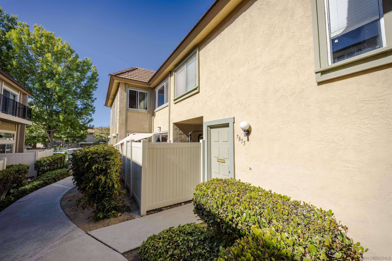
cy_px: 130
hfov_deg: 104.3
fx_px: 152
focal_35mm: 14
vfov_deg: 81.2
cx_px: 196
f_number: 5.6
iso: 100
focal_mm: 14
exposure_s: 1/640
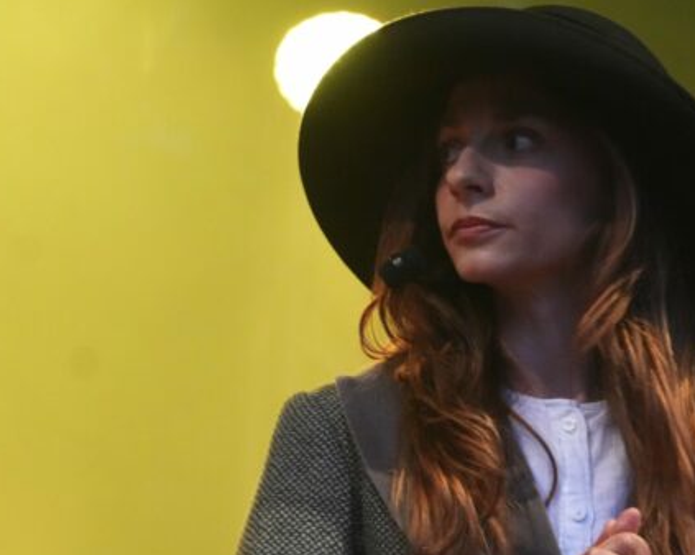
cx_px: 506
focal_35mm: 294
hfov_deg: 6.6
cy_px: 363
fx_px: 6042
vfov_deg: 5.3
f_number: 5.6
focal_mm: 115
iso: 6400
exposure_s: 1/160
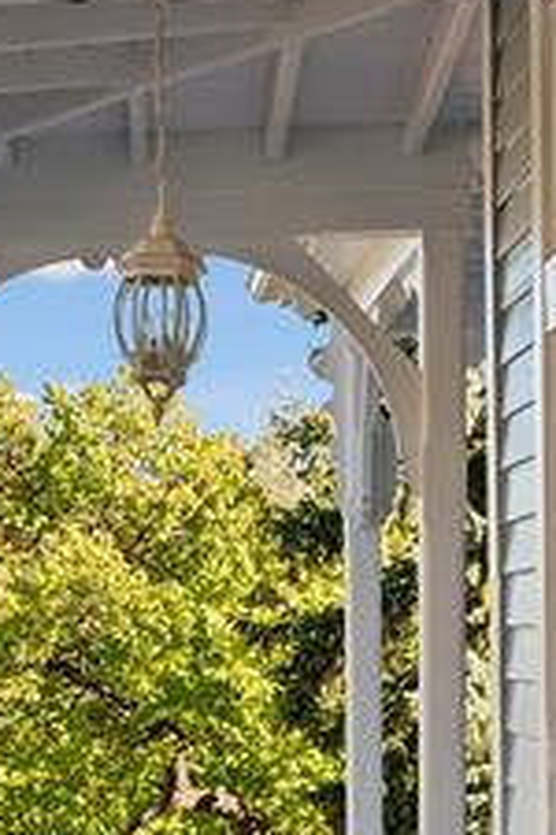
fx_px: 2224
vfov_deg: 20.7
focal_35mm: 96
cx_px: 126
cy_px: 779
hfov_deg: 14.2
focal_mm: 45
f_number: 8
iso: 400
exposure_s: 1/320
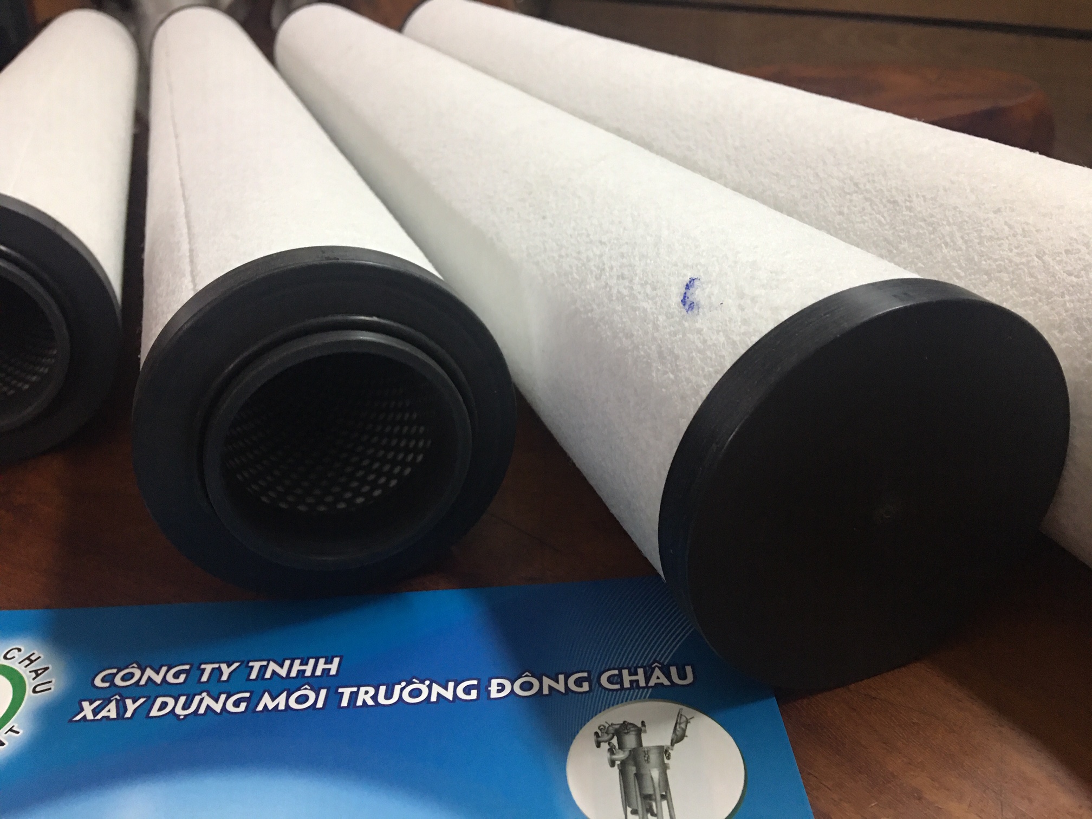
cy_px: 410
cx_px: 546
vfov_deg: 48.2
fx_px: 915
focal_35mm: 29
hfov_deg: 61.7
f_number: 2.2
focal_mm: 4.15
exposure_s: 1/10
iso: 100
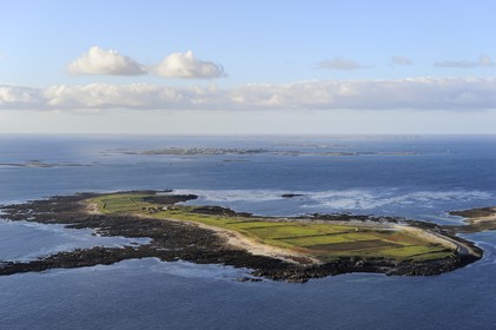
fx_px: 826
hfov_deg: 33.4
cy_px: 165
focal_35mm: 60
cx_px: 248
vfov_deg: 22.6
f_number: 6.3
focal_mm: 60
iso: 400
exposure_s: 1/1000
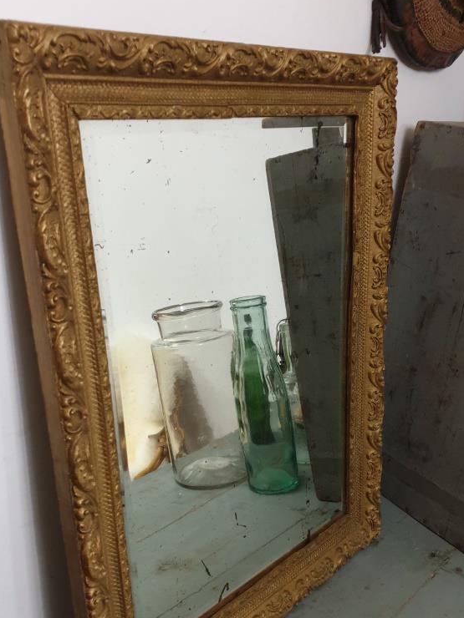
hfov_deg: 39.6
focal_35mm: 36
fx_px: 643
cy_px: 377
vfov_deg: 50.9
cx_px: 212
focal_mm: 4.3
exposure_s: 1/50
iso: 320
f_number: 1.5
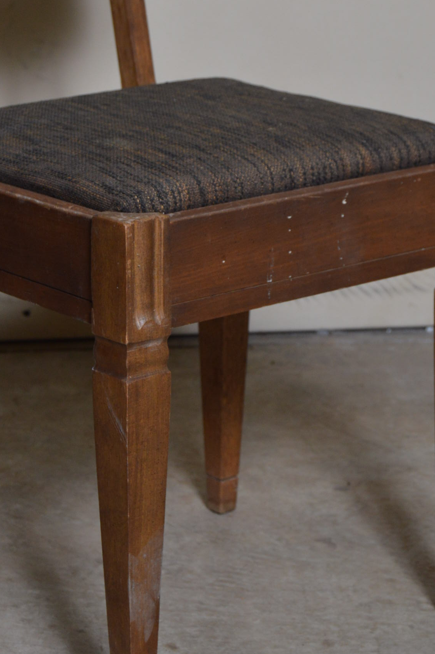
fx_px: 2034
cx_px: 163
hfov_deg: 12.2
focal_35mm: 112
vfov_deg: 18.3
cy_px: 264
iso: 400
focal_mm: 42
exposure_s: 1/100
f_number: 6.3
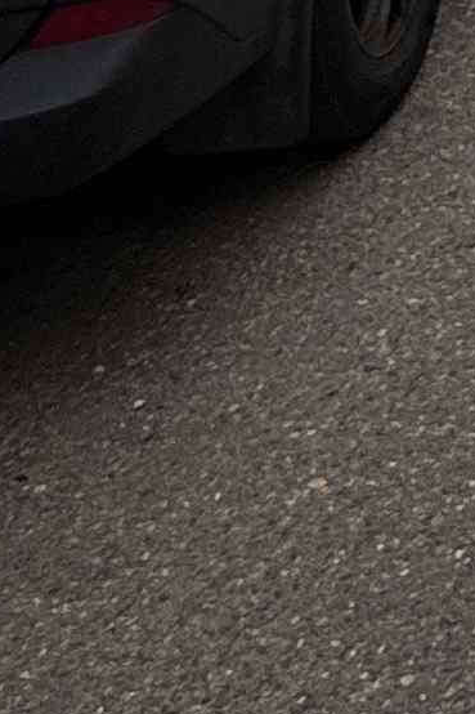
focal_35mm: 106
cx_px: 1214
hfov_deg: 10.6
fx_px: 2099
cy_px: -1155
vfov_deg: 12.9
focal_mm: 2.22
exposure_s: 1/2028
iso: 40
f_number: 2.2
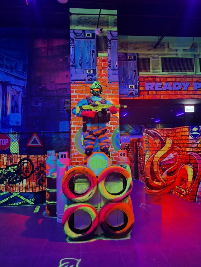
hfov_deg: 58.9
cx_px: 100
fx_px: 178
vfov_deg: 73.9
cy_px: 134
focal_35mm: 23
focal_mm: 5.54
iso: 800
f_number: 1.8
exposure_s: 1/20
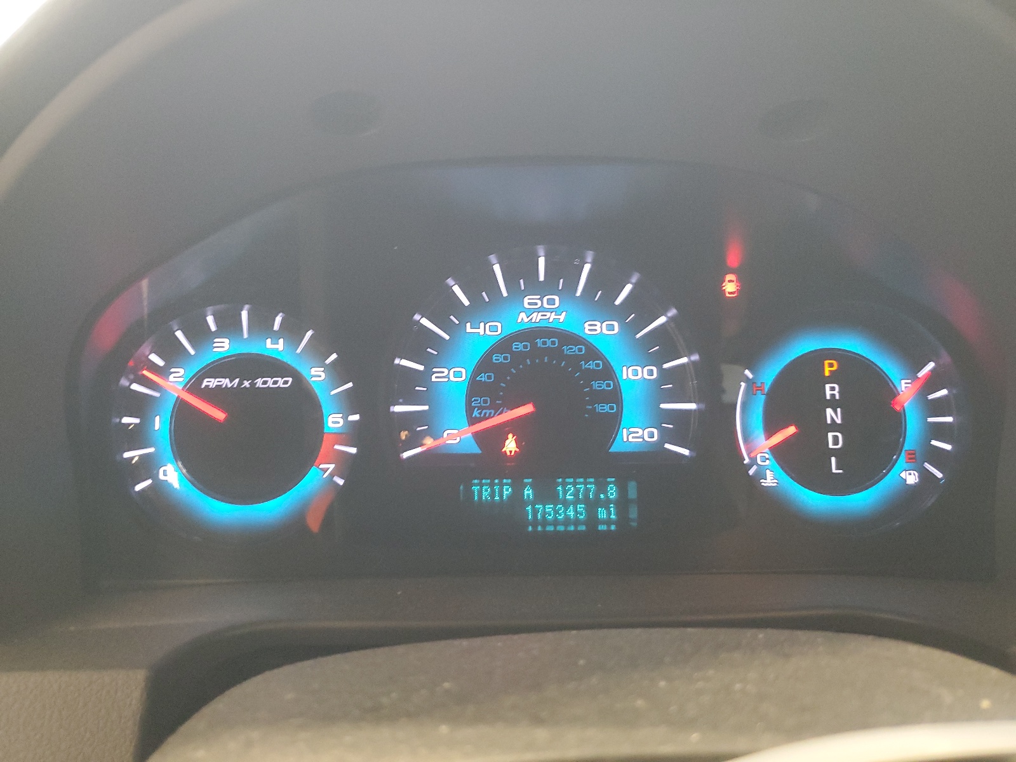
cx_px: 508
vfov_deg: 53.1
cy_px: 381
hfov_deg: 67.3
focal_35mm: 26
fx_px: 763
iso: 295
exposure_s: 1/25
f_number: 1.5
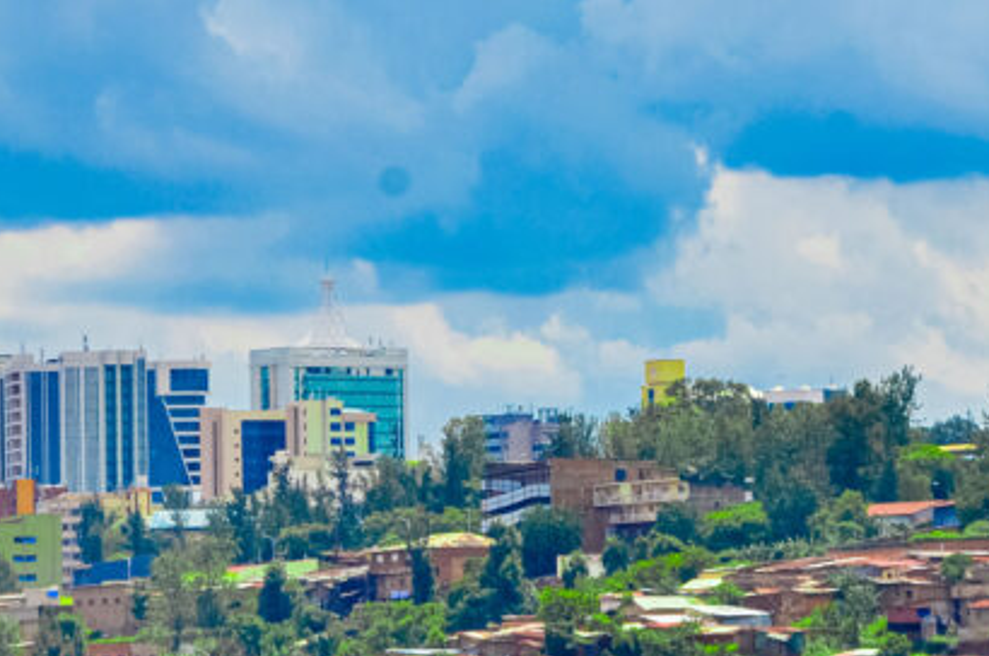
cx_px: 550
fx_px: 7022
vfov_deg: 5.3
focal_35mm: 256
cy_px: 236
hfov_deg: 8.1
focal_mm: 70
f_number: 7.1
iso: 100
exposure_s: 1/200
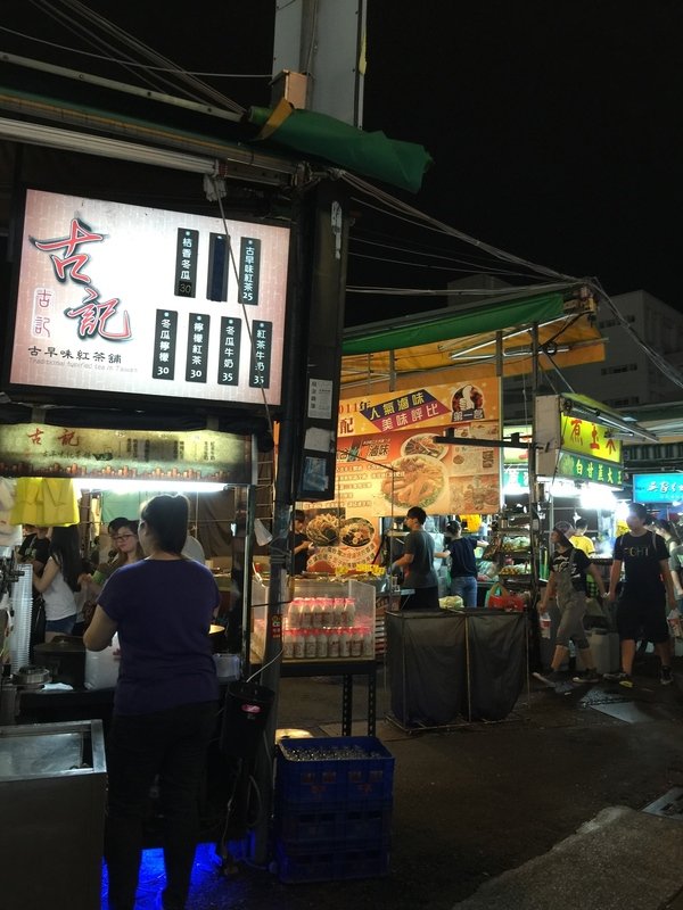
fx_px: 763
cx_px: 342
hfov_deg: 48.2
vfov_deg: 61.7
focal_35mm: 29
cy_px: 455
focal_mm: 4.15
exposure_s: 1/15
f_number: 2.2
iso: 80
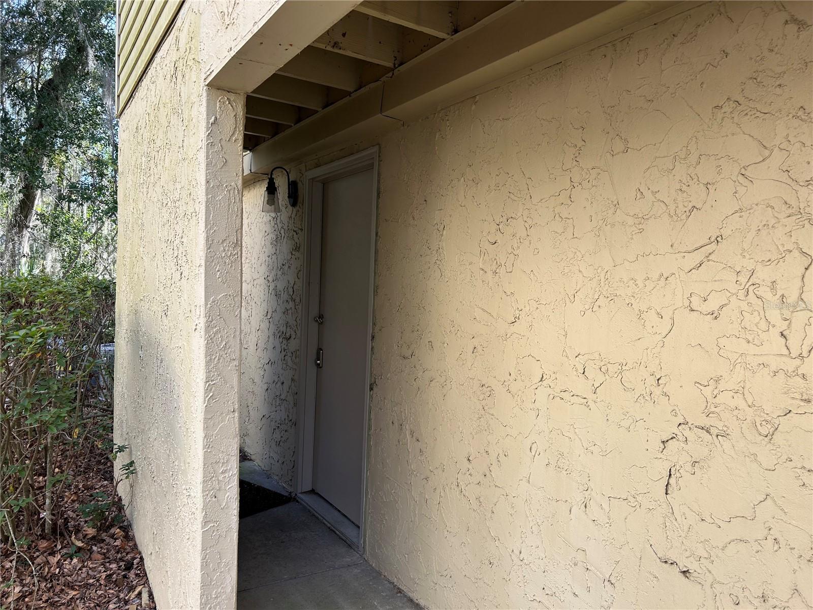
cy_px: 305
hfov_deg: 67.3
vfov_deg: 53.1
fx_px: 611
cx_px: 406
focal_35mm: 26
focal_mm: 5.7
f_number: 1.5
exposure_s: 1/439
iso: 50
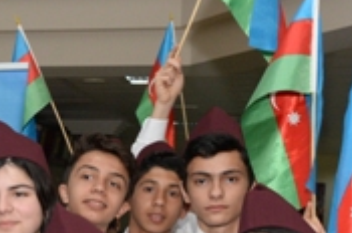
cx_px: -72
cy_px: 282
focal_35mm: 110
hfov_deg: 17.7
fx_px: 1074
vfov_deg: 12.1
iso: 2200
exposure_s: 1/125
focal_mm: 30
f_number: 6.3
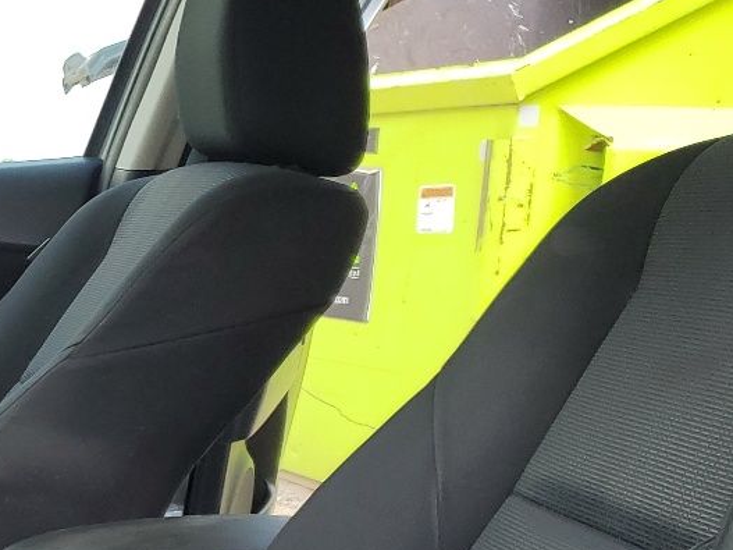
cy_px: 713
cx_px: -232
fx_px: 1672
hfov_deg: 22.1
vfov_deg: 17.5
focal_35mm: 79
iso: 50
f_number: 1.5
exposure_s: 1/476
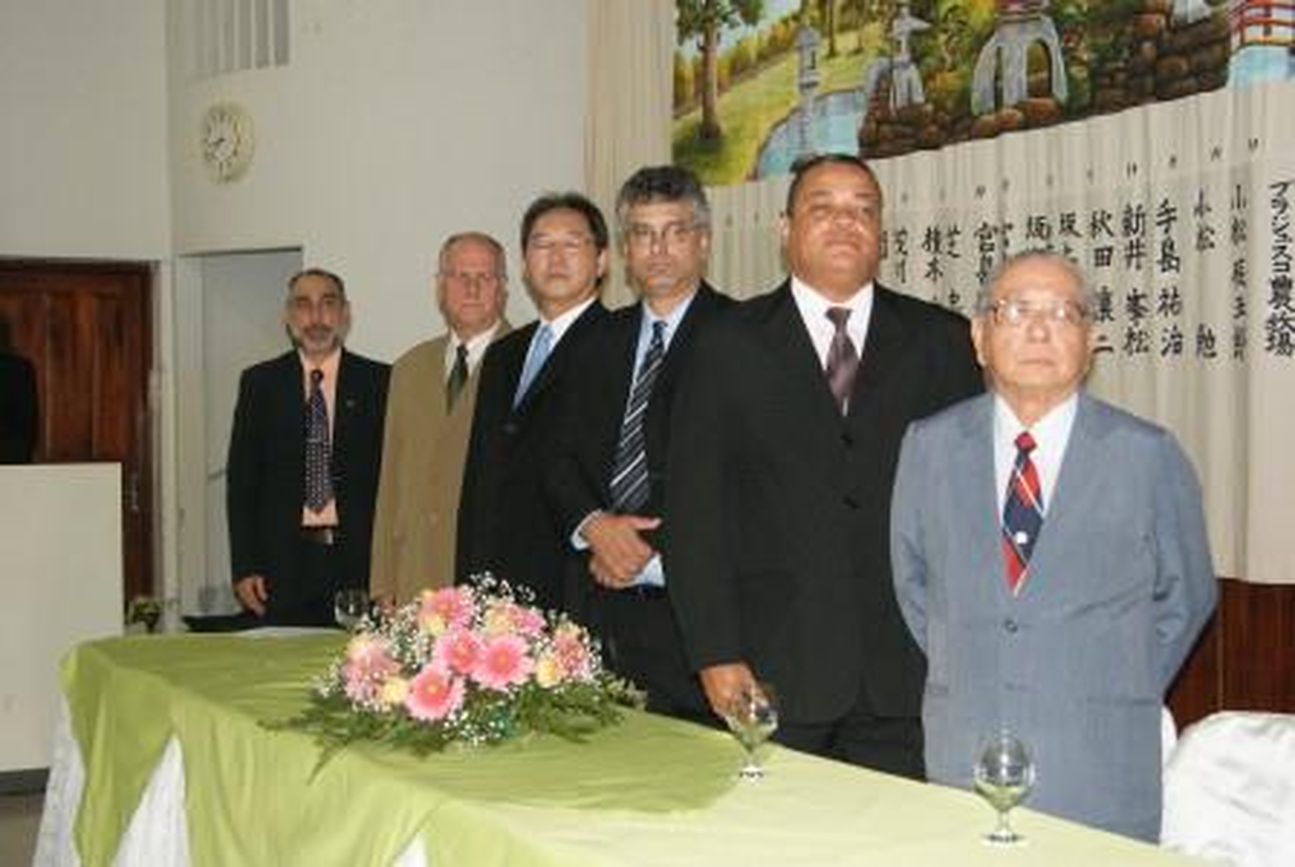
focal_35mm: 52
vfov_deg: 25.8
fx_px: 1891
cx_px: 648
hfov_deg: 37.8
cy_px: 434
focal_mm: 35
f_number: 5
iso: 400
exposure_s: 1/60
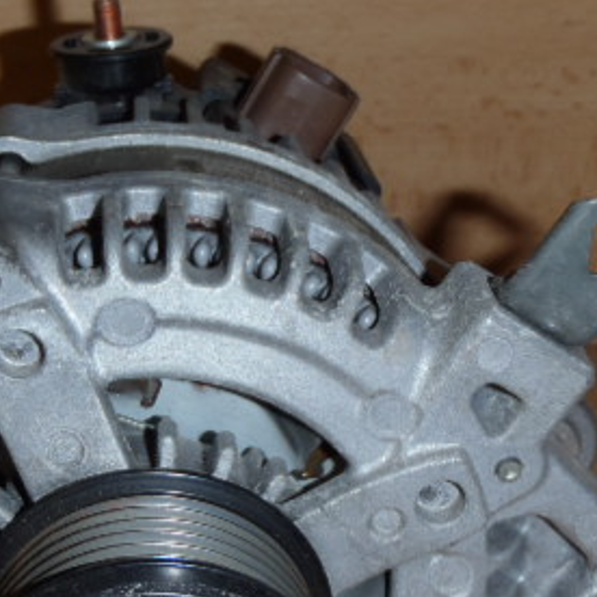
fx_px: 1522
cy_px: 430
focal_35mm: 78
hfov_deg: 22.0
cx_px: 136
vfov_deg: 22.0
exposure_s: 1/40
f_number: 4.6
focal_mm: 6.83
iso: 100
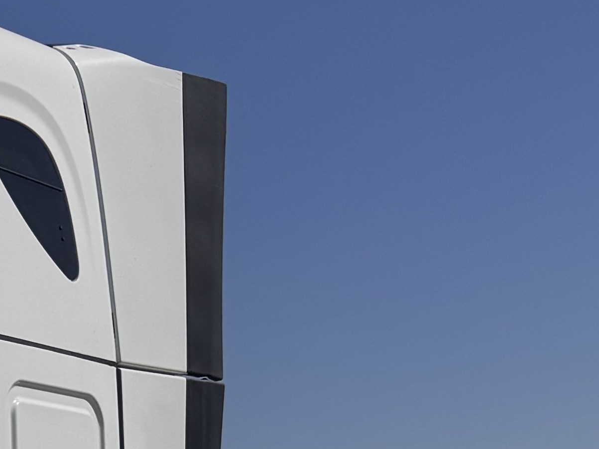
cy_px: 760
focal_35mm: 114
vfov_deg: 12.1
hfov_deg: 14.8
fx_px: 1972
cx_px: -518
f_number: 1.78
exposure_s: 1/12346
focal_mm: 6.76
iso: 80
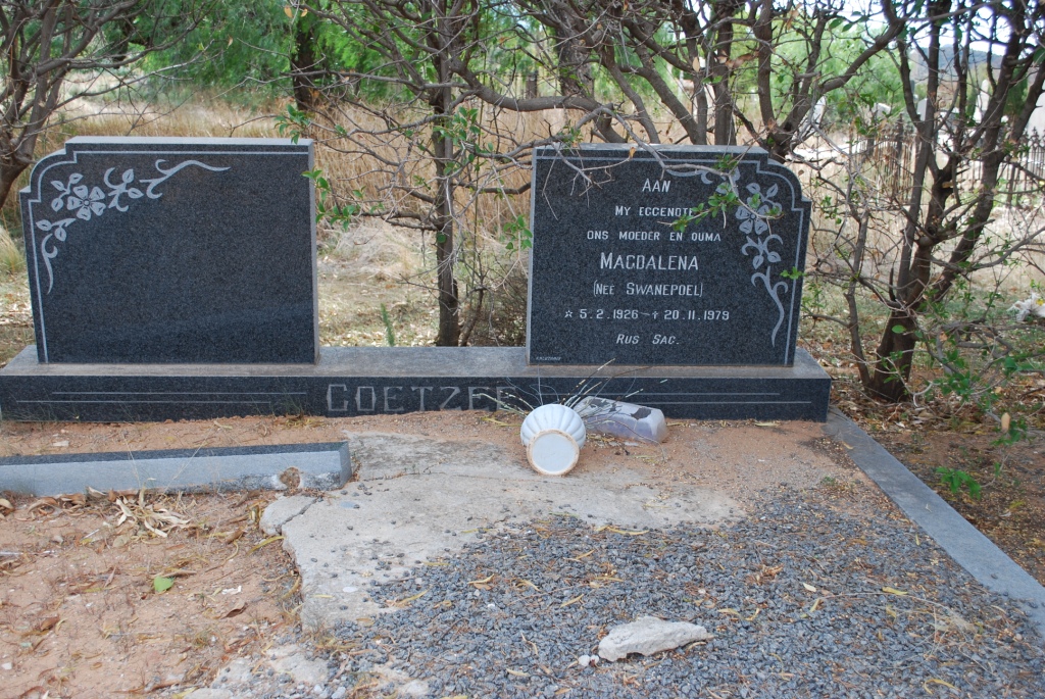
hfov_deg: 49.5
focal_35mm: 39
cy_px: 350
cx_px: 522
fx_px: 1133
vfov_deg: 34.3
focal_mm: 26
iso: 140
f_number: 5.6
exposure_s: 1/125
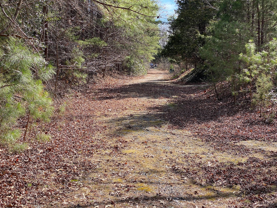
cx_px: 138
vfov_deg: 28.0
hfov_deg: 36.8
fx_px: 416
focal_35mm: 52
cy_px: 104
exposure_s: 1/436
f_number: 2
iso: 20
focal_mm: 6
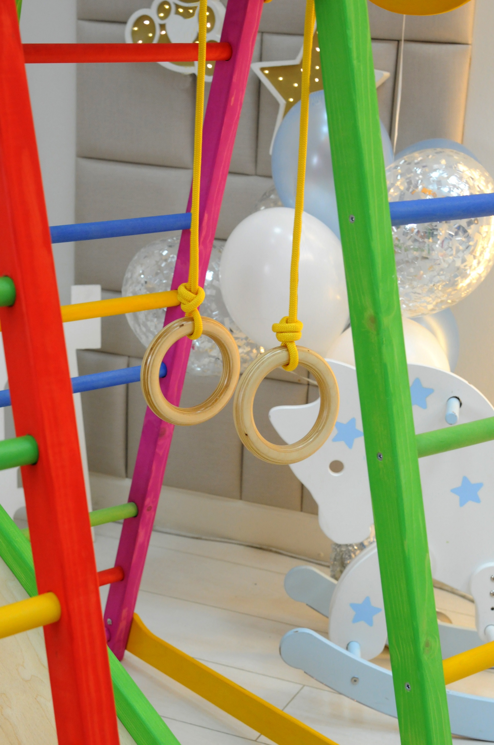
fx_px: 1548
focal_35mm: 75
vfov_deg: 27.0
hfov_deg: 18.1
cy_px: 372
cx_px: 247
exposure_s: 1/50
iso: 1000
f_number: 5.6
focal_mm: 50
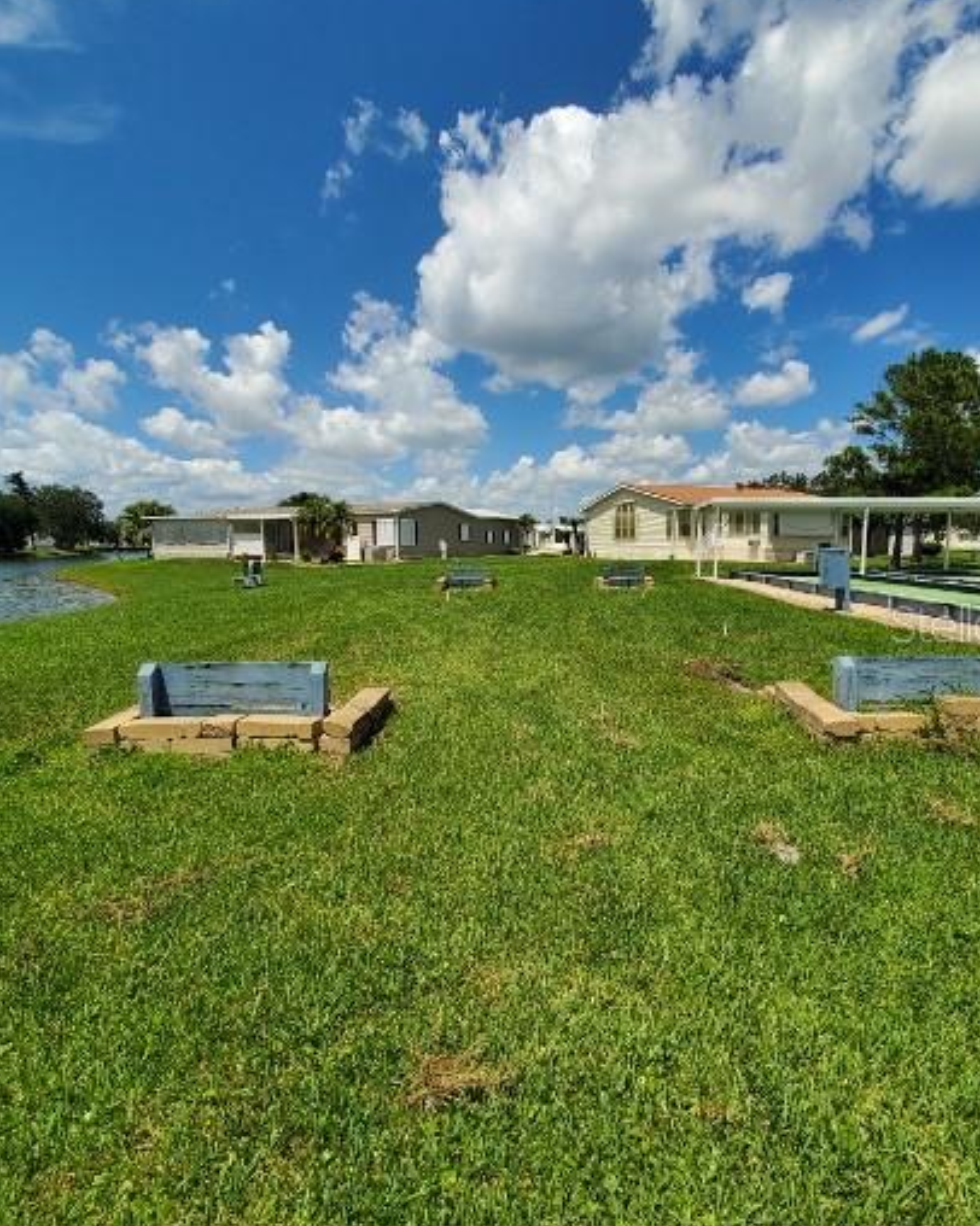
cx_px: 538
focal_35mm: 16
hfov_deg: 80.1
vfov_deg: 93.1
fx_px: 580
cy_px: 623
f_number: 2.2
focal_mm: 1.8
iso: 50
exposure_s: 1/1737
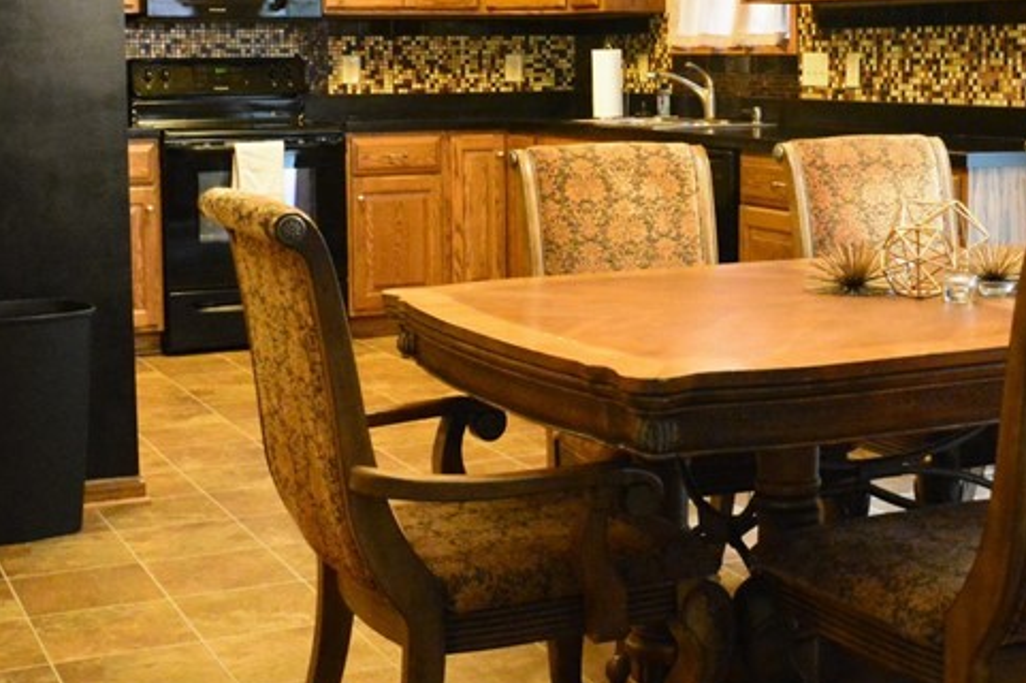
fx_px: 1737
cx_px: 610
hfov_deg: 32.8
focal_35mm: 61
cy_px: 222
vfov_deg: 22.1
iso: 6400
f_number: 3.5
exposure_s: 1/50
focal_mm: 18
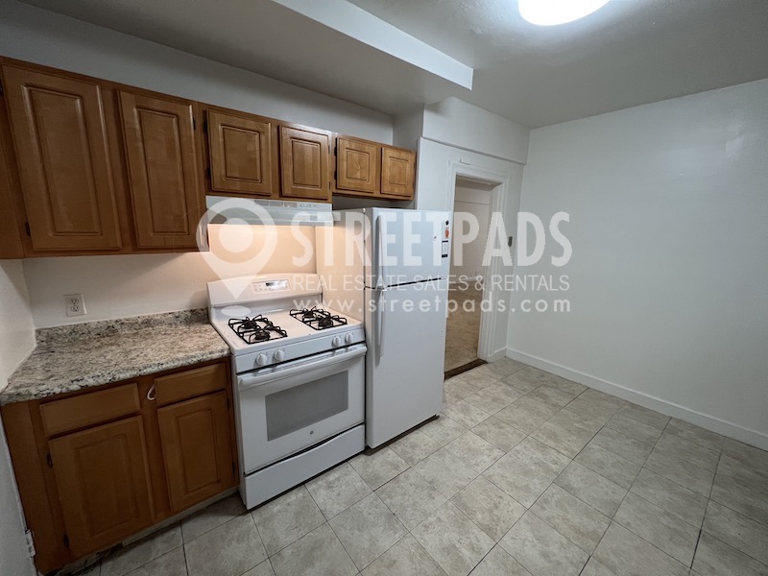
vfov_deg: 89.9
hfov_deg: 106.2
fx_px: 288
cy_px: 288
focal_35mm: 13
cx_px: 384
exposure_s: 1/60
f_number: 1.8
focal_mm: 1.57
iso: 160
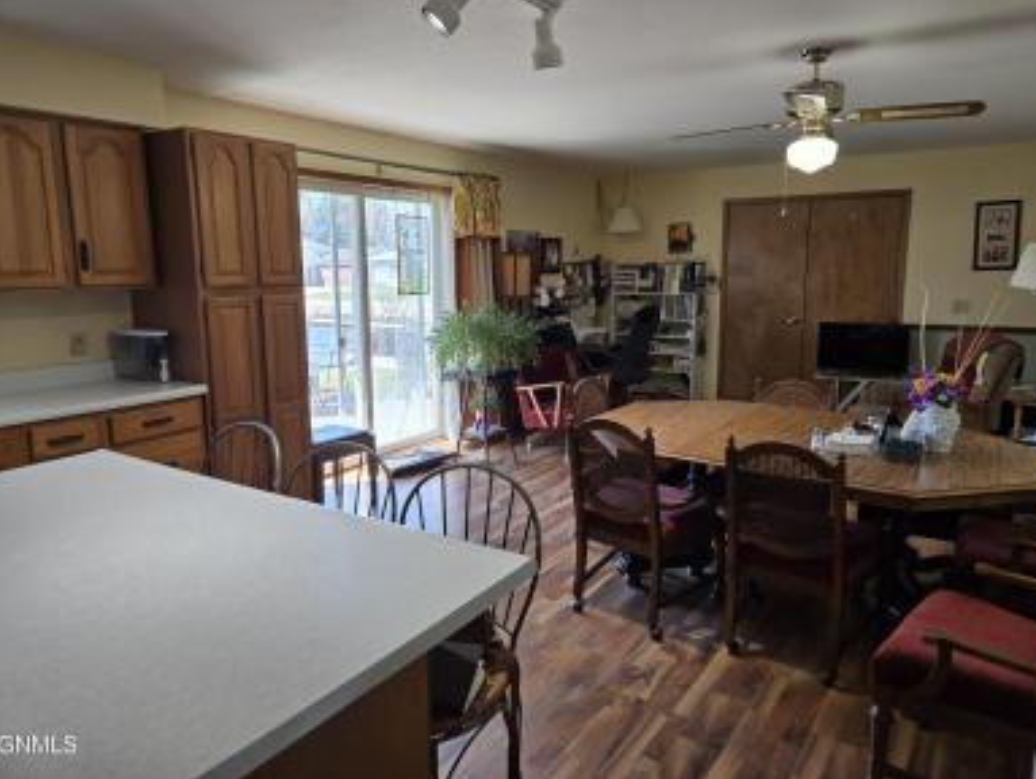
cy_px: 376
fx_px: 719
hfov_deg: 71.5
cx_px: 536
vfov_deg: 56.9
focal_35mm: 24
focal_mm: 5.4
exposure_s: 1/120
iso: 40
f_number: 1.8
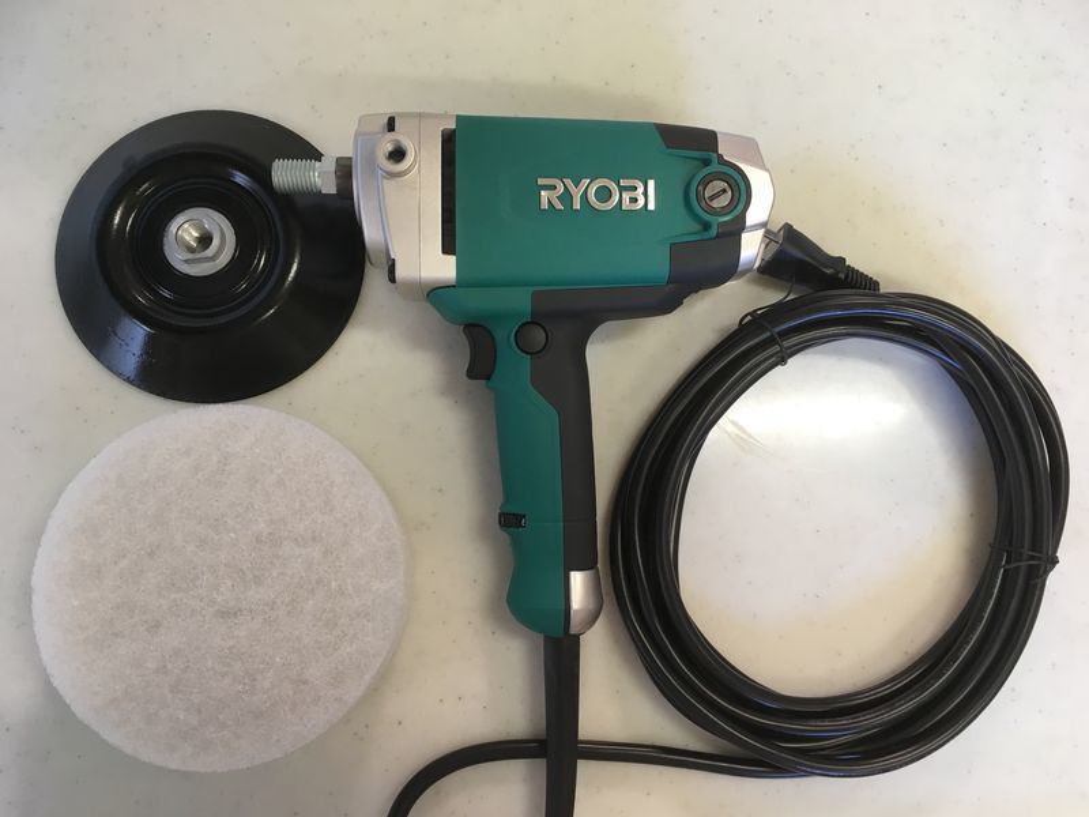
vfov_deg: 48.2
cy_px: 408
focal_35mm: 29
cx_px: 544
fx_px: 912
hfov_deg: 61.7
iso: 64
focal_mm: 4.15
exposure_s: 1/30
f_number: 2.2
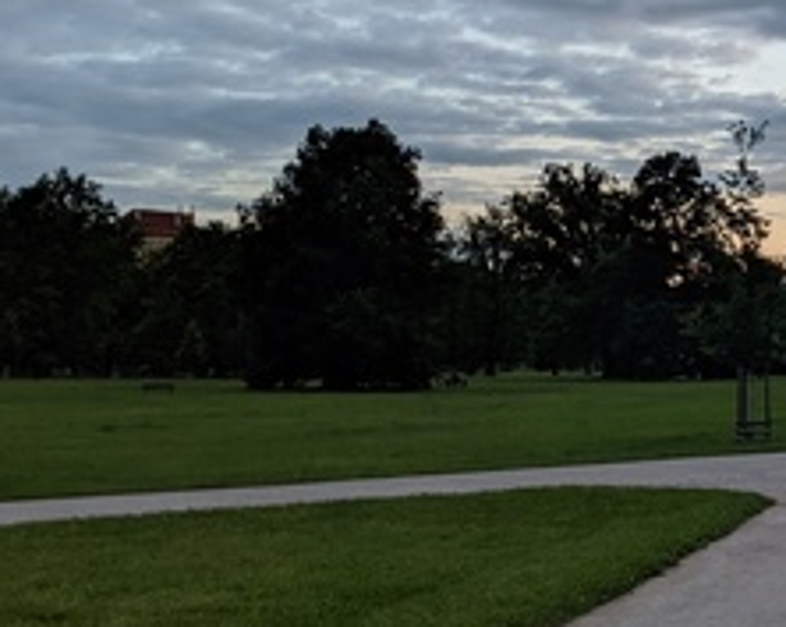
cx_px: 758
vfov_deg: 20.9
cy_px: 213
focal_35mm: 73
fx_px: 1696
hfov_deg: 25.0
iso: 63
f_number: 1.73
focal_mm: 4.38
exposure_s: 1/3.85
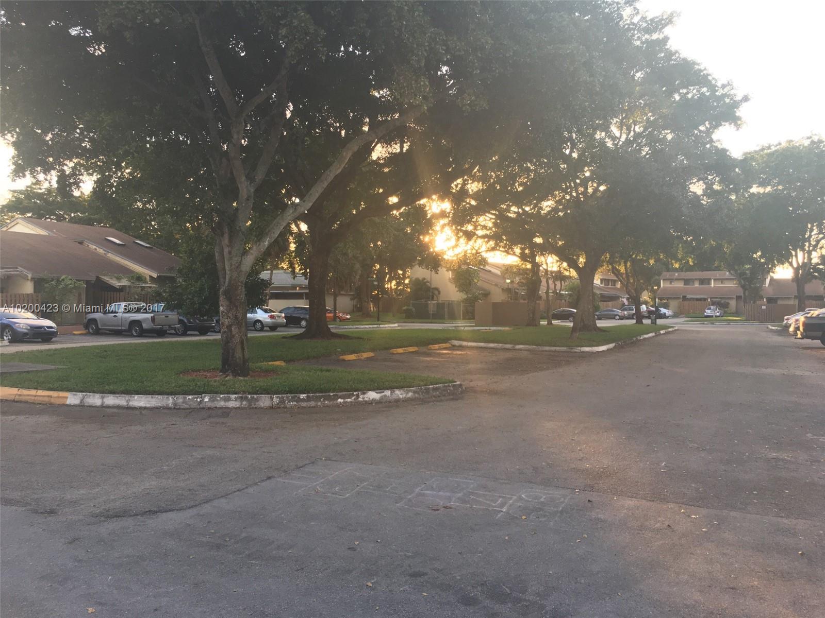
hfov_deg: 61.7
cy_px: 309
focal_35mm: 29
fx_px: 691
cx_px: 412
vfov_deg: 48.2
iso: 40
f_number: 2.2
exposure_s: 1/120
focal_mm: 4.15
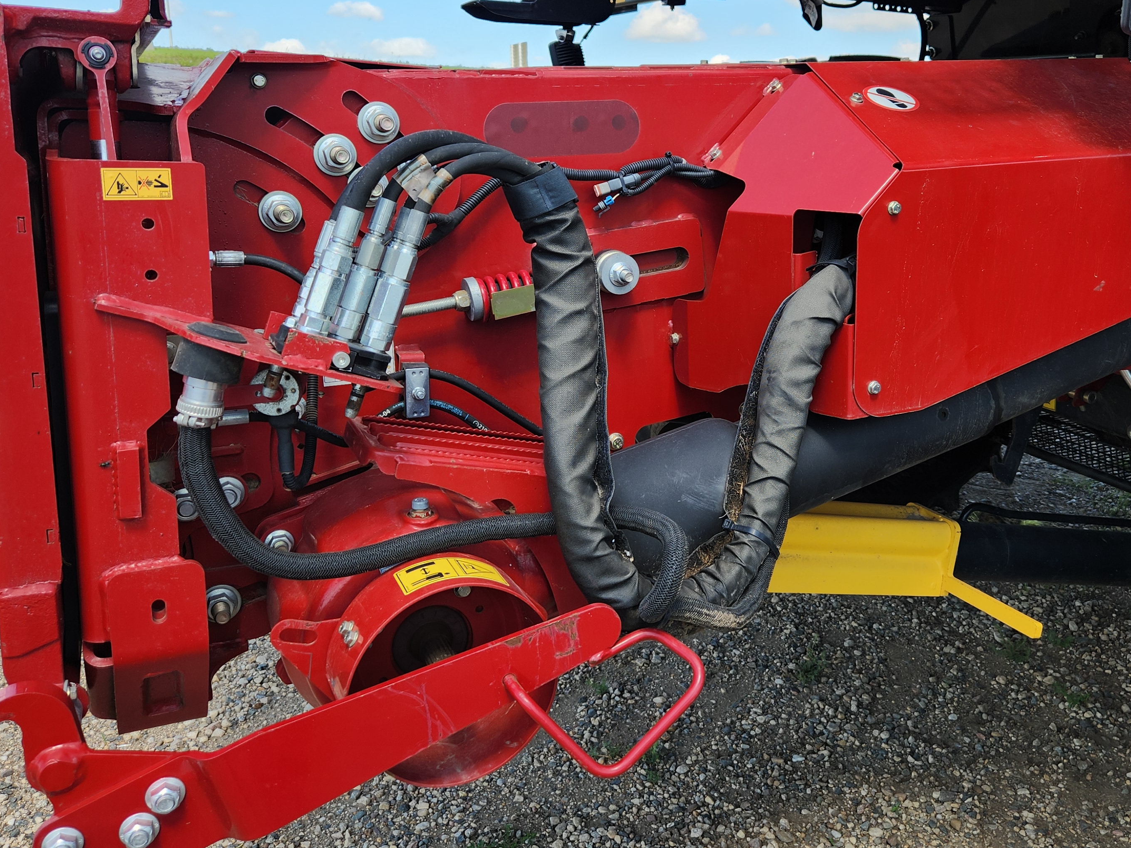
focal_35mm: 34
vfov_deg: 41.7
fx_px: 1111
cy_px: 370
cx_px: 674
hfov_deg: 53.6
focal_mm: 5.4
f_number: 1.8
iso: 20
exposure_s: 1/494
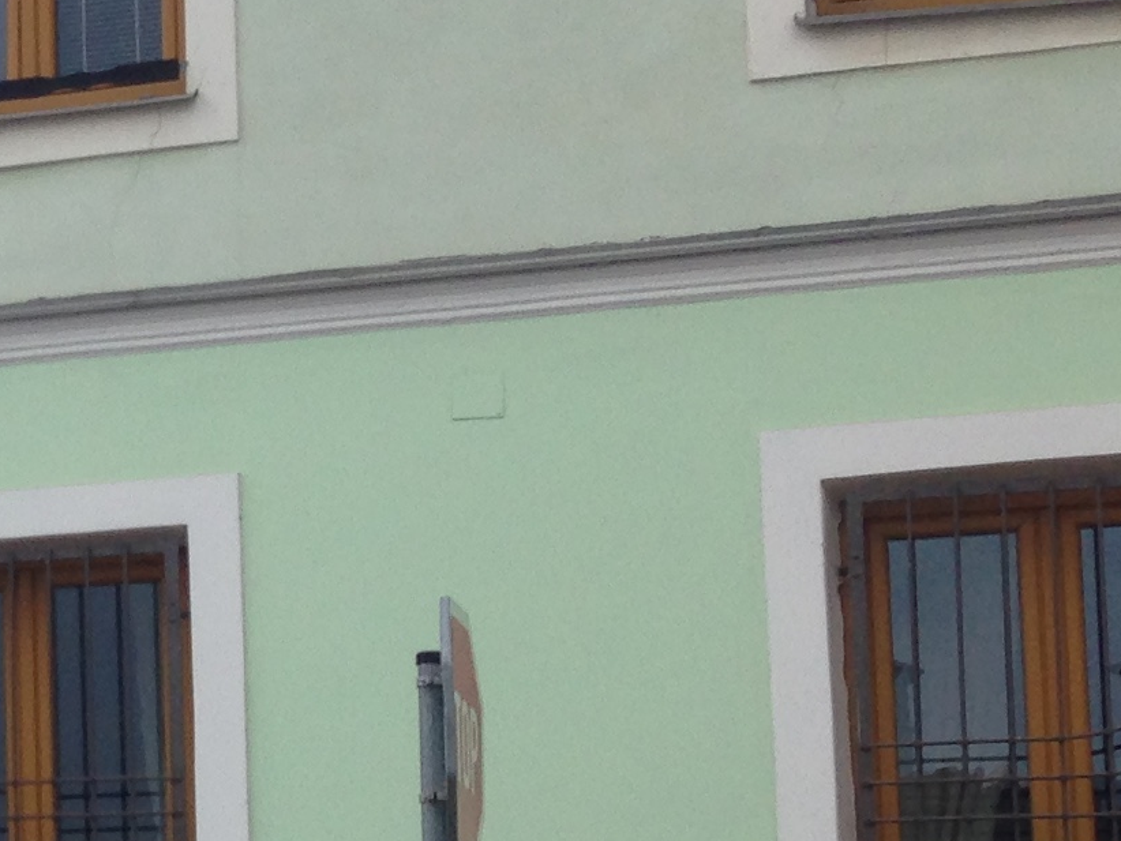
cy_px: 778
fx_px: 4244
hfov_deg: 13.5
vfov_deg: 11.2
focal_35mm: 131
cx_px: -910
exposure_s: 1/1004
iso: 50
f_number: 2.4
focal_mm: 4.12
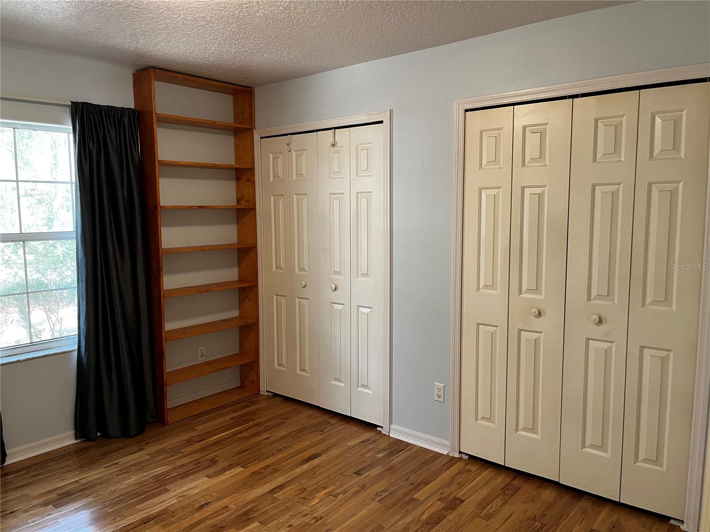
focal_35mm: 26
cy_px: 266
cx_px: 355
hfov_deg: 67.3
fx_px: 533
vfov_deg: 53.1
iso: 200
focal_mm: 5.1
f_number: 1.6
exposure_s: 1/60
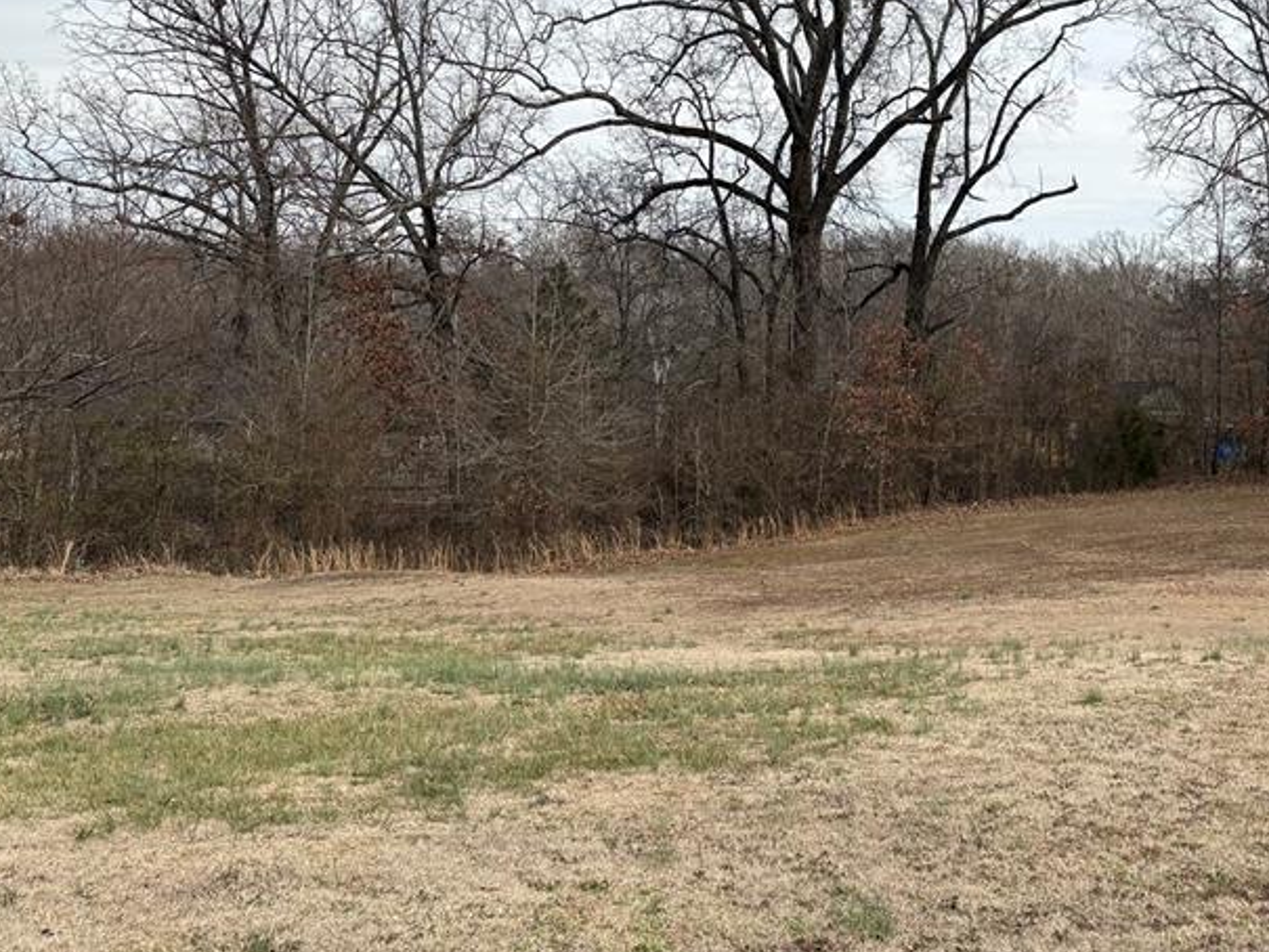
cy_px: 348
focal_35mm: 44
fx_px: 1613
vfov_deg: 32.7
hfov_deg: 41.1
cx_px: 1015
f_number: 1.6
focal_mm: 5.96
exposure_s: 1/3279
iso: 50
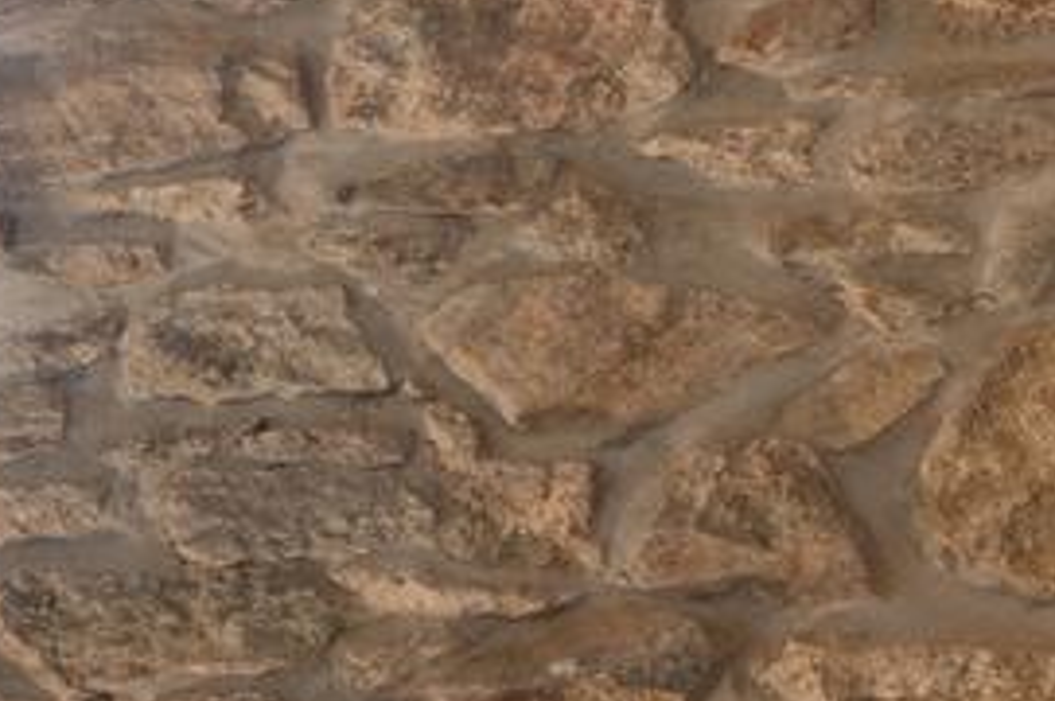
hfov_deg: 11.9
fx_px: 3542
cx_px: -1802
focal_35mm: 121
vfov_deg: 11.3
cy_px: 512
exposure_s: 1/1.67
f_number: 8
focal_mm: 16
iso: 400
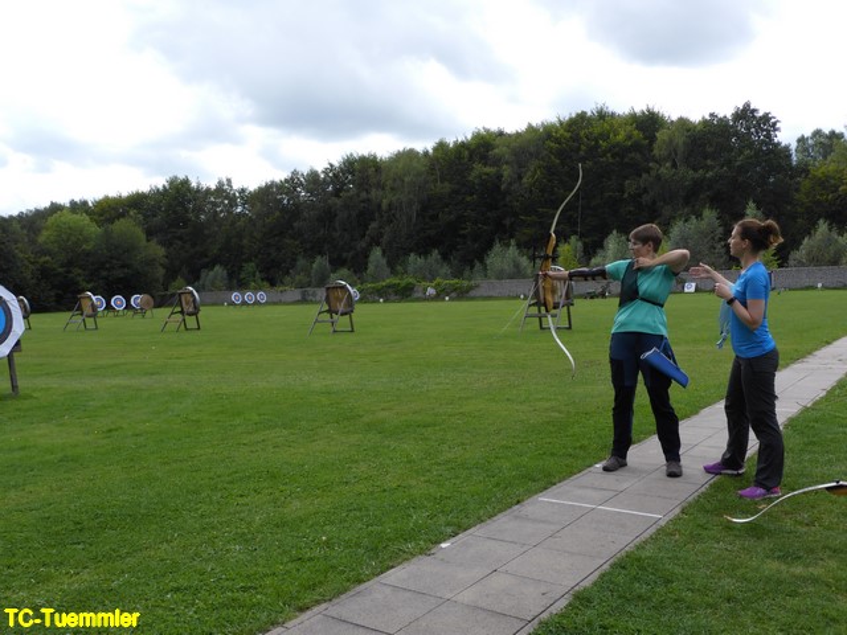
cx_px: 424
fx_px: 759
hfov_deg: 58.4
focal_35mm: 31
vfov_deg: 45.4
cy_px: 318
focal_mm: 5.5
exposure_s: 1/500
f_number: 3.5
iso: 80
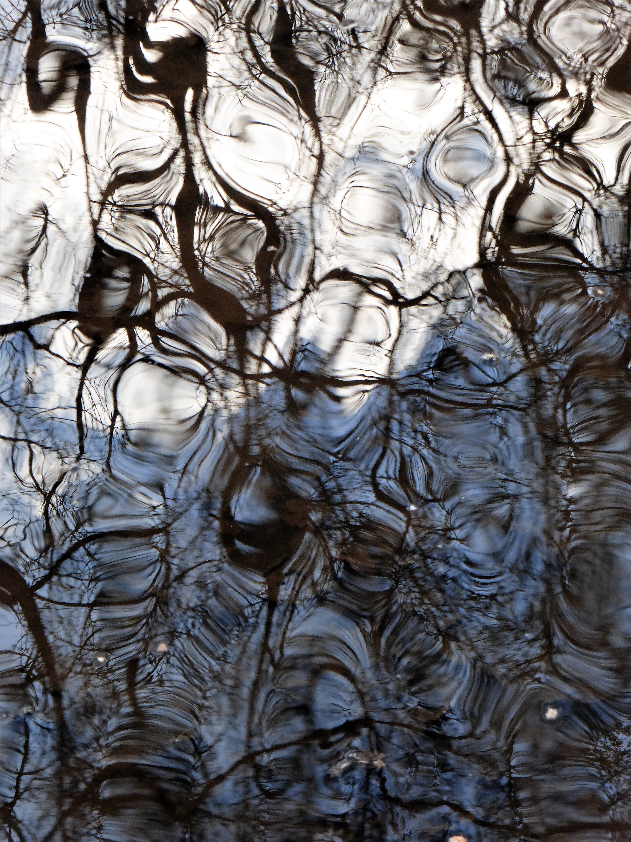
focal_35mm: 102
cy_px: 421
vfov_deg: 19.3
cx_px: 316
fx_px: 2479
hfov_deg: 14.5
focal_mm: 18.2
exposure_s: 1/80
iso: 250
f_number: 5.3
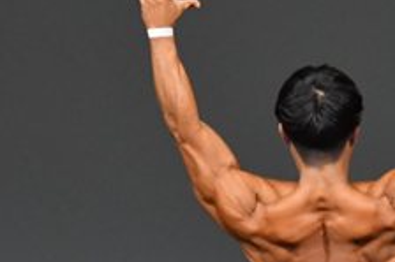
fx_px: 11973
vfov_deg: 1.3
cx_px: 331
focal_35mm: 1092
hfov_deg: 1.9
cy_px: 394
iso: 4000
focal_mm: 210
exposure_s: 1/400
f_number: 5.6
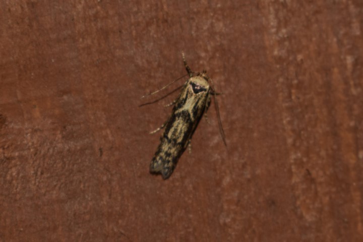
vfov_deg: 16.6
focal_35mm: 82
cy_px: 121
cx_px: 182
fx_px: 832
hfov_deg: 24.6
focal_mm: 55
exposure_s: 1/60
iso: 100
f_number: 8
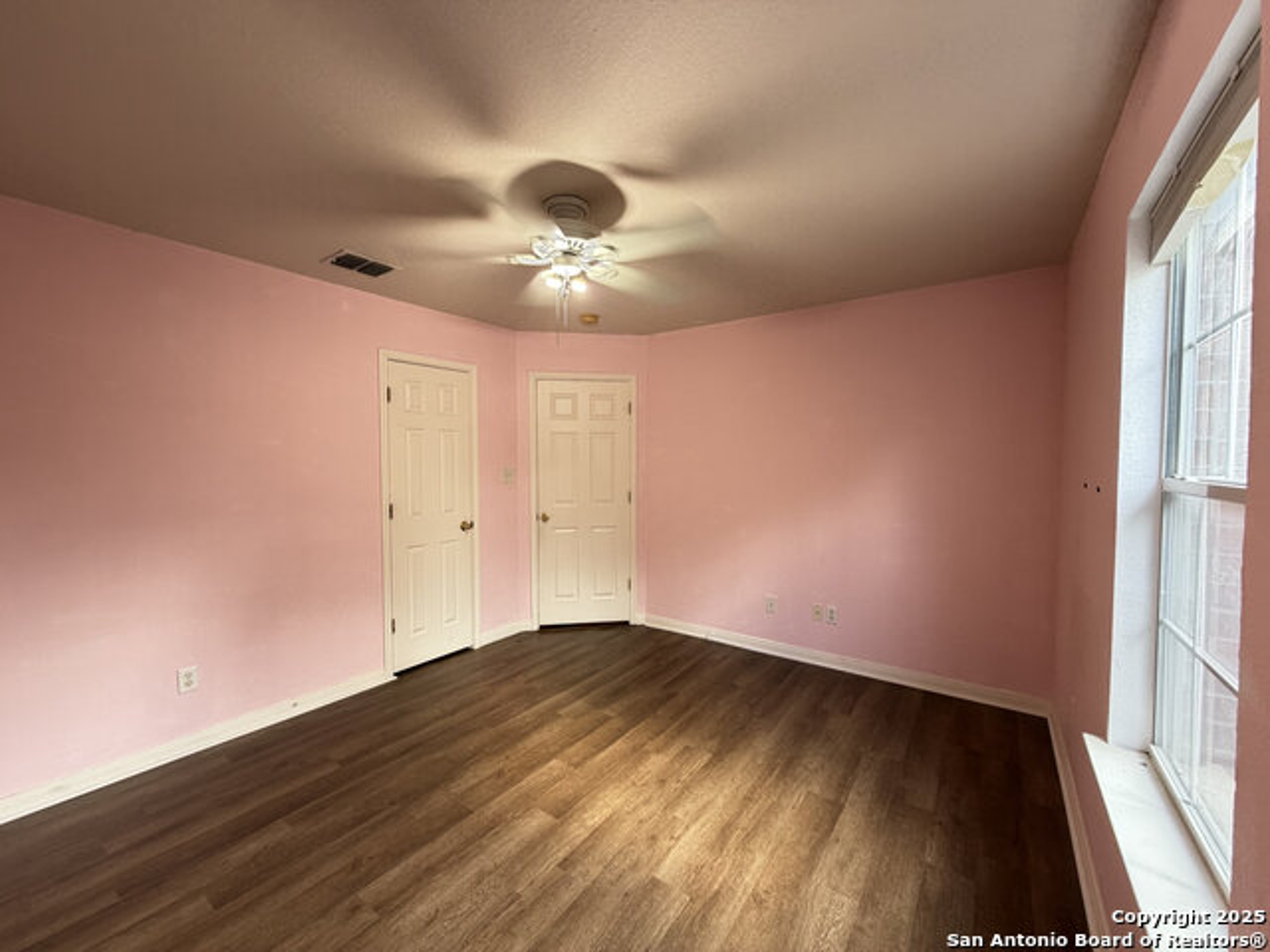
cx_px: 635
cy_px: 476
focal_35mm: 14
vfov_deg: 85.7
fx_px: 514
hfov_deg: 102.1
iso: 200
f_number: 2.2
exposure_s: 1/60
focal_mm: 2.22
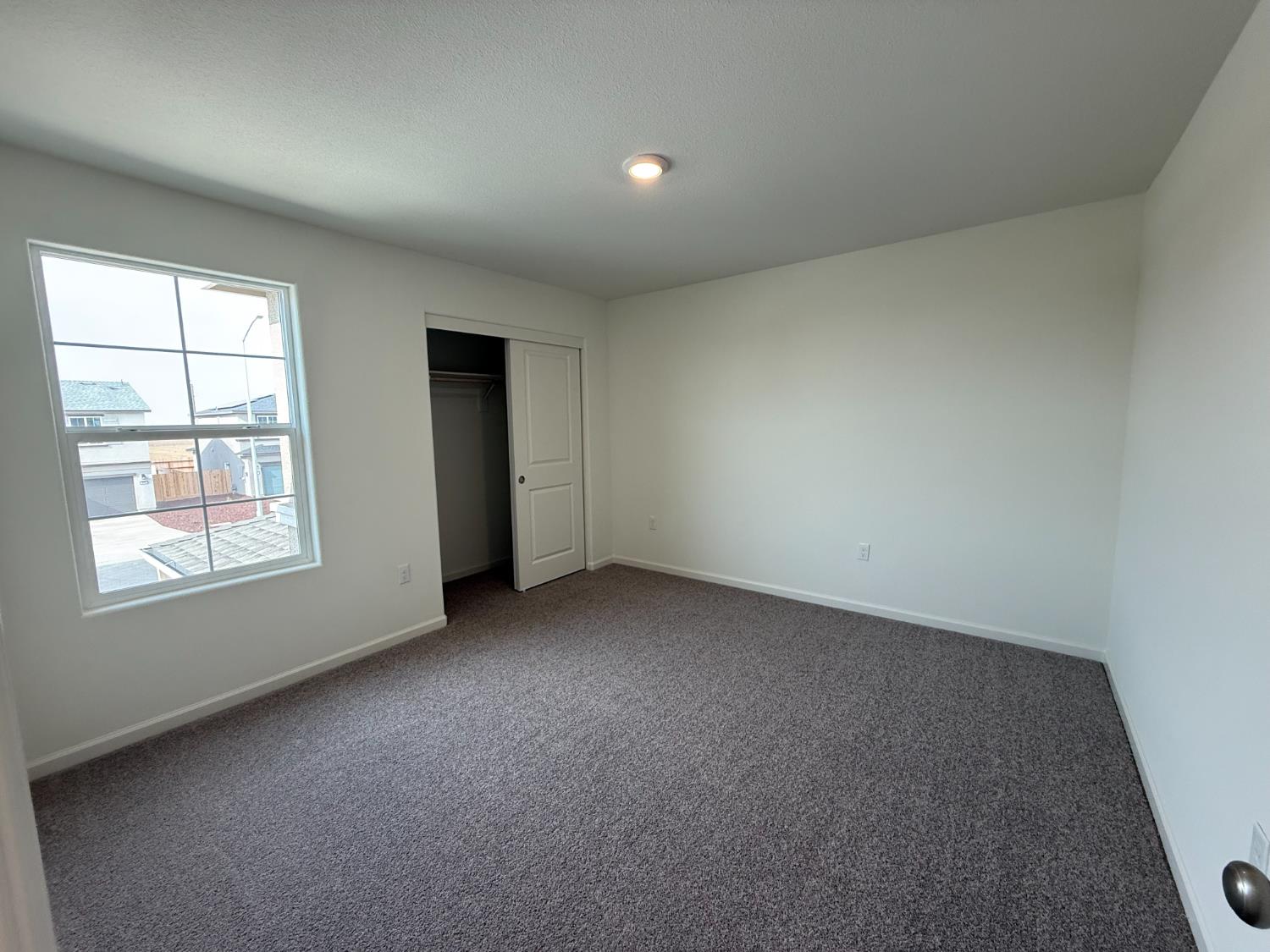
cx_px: 635
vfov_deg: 85.7
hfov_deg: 102.1
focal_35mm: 14
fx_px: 514
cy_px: 476
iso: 160
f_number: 2.2
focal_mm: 2.22
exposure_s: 1/120
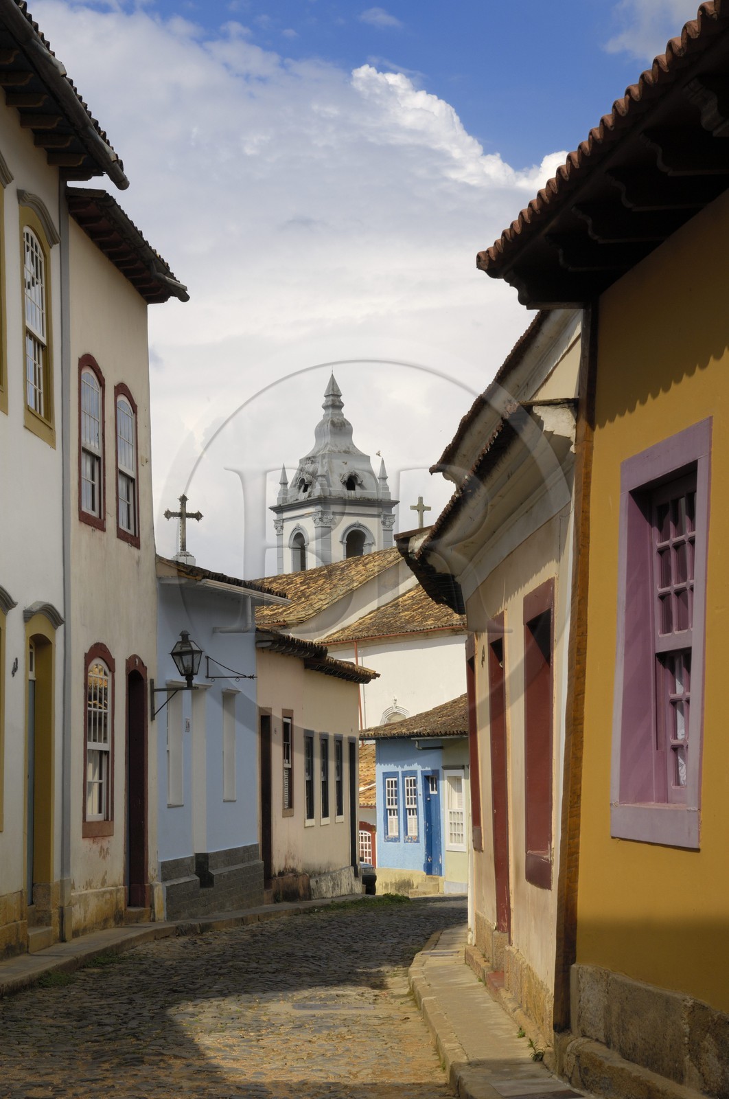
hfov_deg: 18.9
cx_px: 364
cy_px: 550
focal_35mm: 72
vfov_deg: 28.1
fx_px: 2193
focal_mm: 48
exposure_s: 1/125
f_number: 12
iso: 100
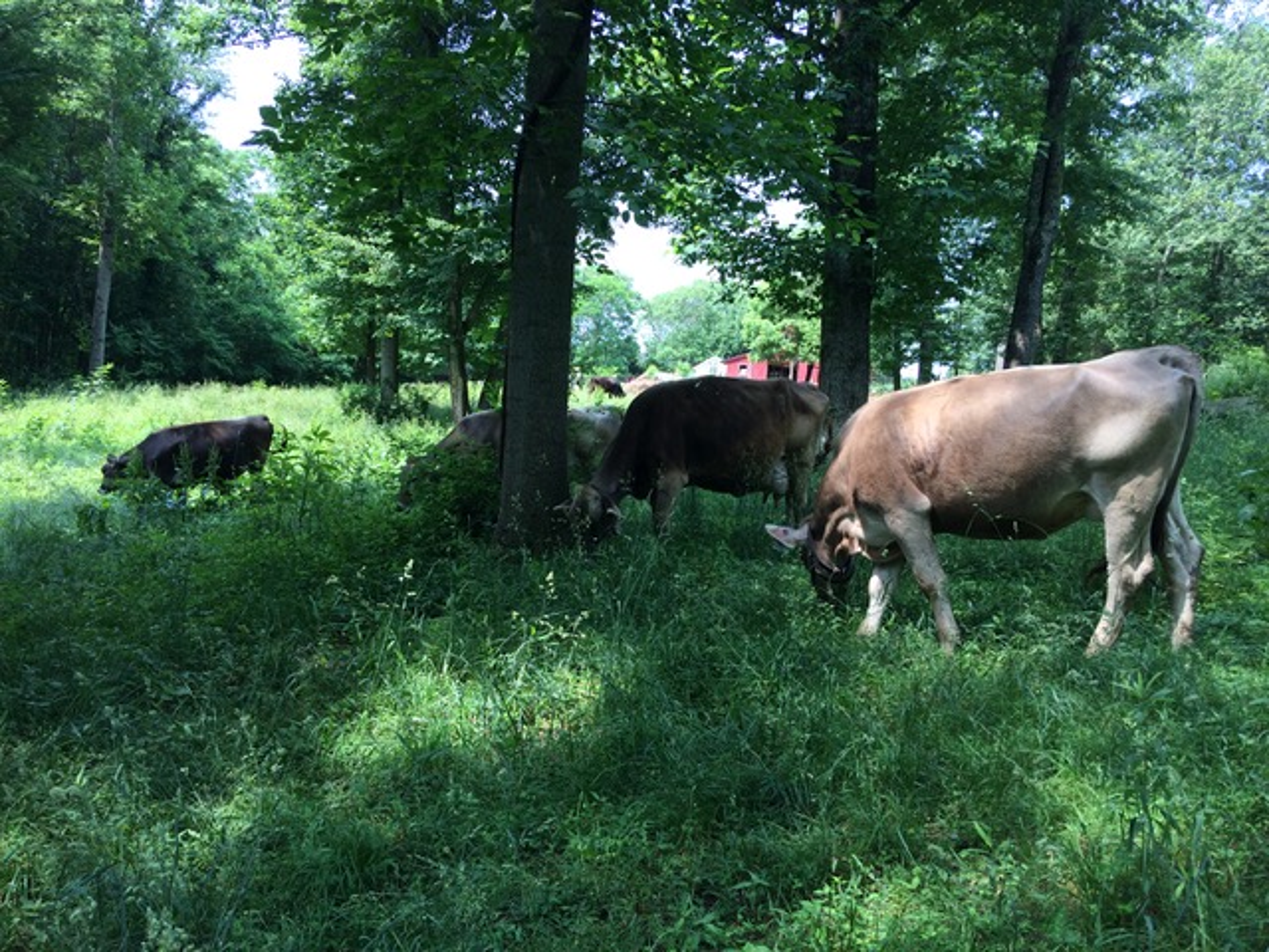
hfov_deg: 61.7
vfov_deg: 48.2
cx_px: 634
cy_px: 476
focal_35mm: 29
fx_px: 1063
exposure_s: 1/283
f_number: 2.2
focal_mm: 4.15
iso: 32
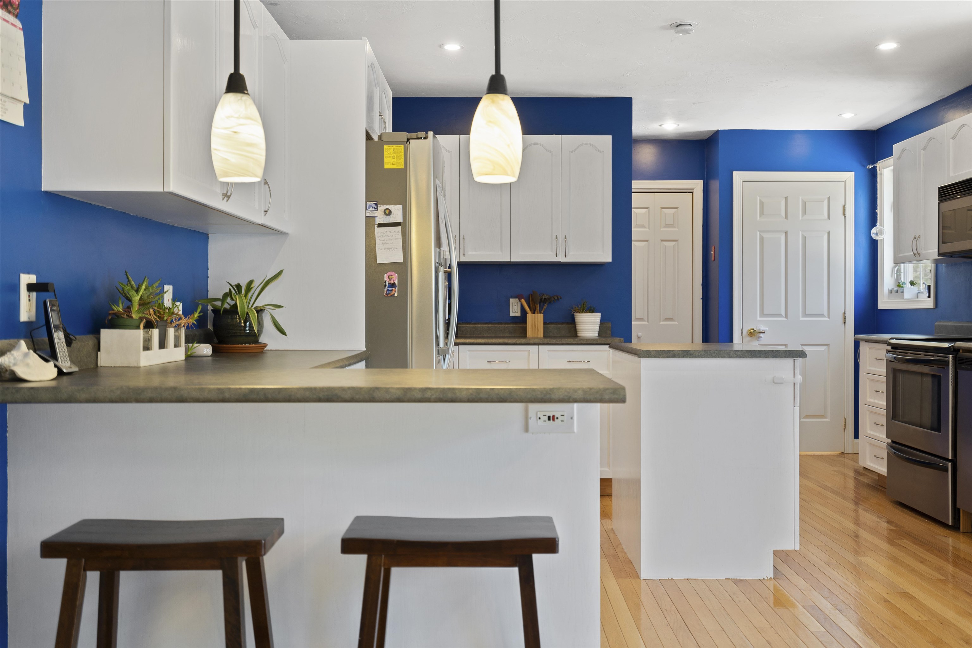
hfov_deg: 54.4
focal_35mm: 35
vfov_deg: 37.9
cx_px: 486
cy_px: 324
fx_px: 945
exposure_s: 1/15
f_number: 4
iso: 250
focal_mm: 35
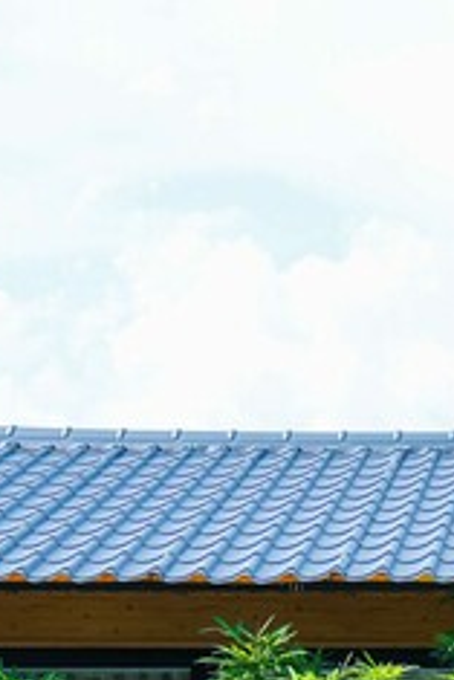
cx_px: 584
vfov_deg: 15.4
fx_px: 2455
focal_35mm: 130
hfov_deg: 10.3
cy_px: 723
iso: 100
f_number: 2.8
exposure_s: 1/800
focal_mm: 36
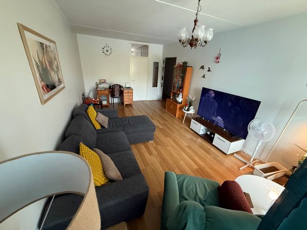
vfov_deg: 85.7
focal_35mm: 14
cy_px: 115
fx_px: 124
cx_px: 154
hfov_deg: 102.1
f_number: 2.2
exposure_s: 1/50
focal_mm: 2.22
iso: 640
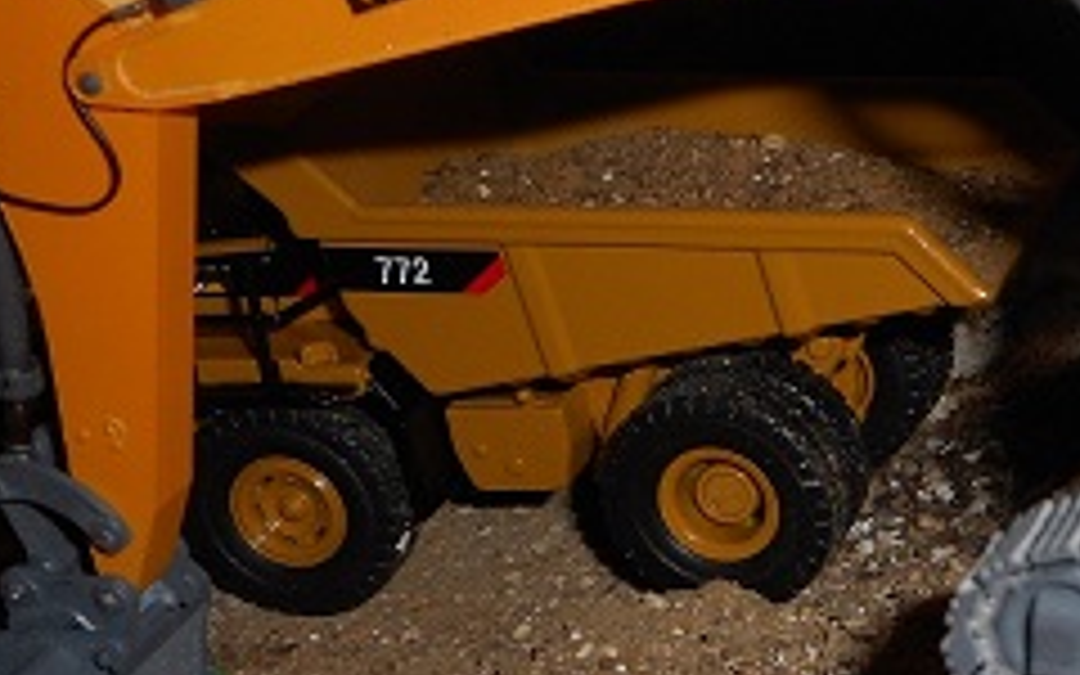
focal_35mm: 93
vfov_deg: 14.1
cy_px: 400
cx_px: 1258
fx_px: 2737
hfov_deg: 21.0
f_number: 4.2
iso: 80
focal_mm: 6
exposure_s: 1/30
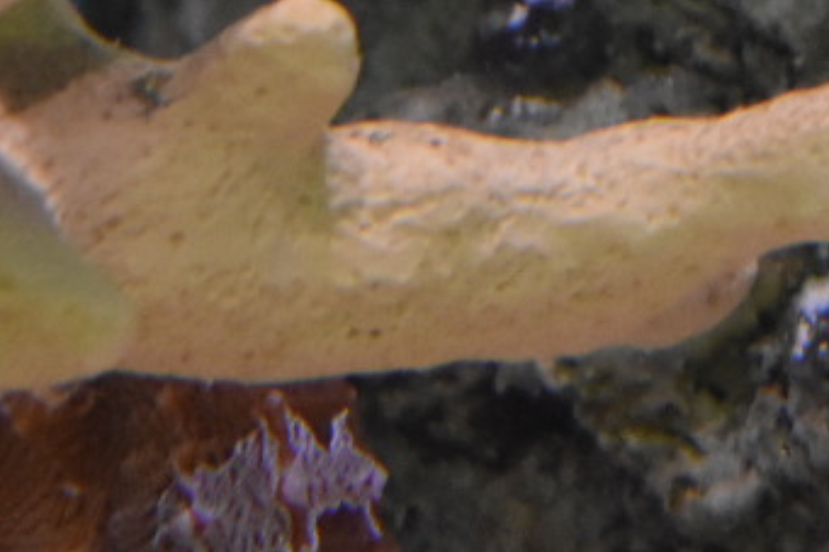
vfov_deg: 3.5
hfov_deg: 5.2
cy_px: 19
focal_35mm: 392
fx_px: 9031
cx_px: 1288
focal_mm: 55
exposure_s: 1/30
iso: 3200
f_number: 5.6
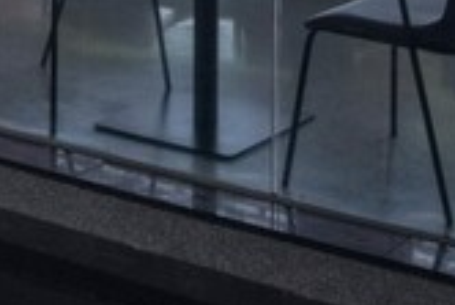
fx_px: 1556
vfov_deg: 10.0
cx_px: 79
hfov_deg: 16.5
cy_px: -374
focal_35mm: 123
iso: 100
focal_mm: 24
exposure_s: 1/320
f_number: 2.8
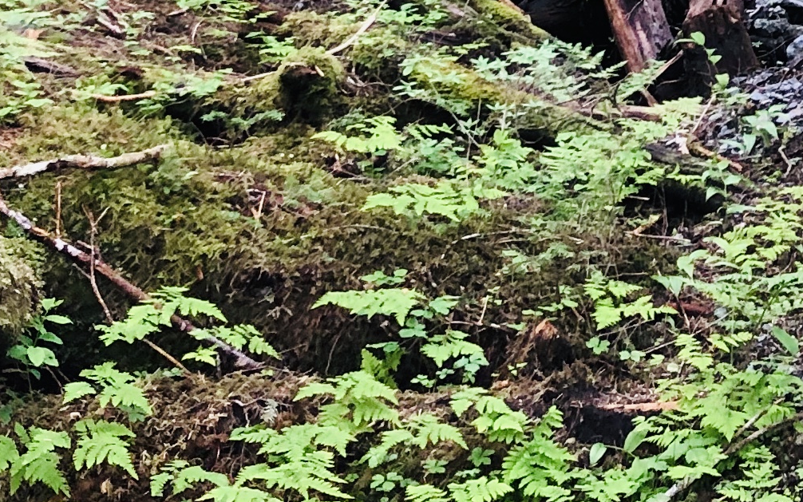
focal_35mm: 119
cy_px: -645
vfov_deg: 9.9
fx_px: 2605
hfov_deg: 16.3
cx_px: 1133
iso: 32
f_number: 1.8
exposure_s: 1/24
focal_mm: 4
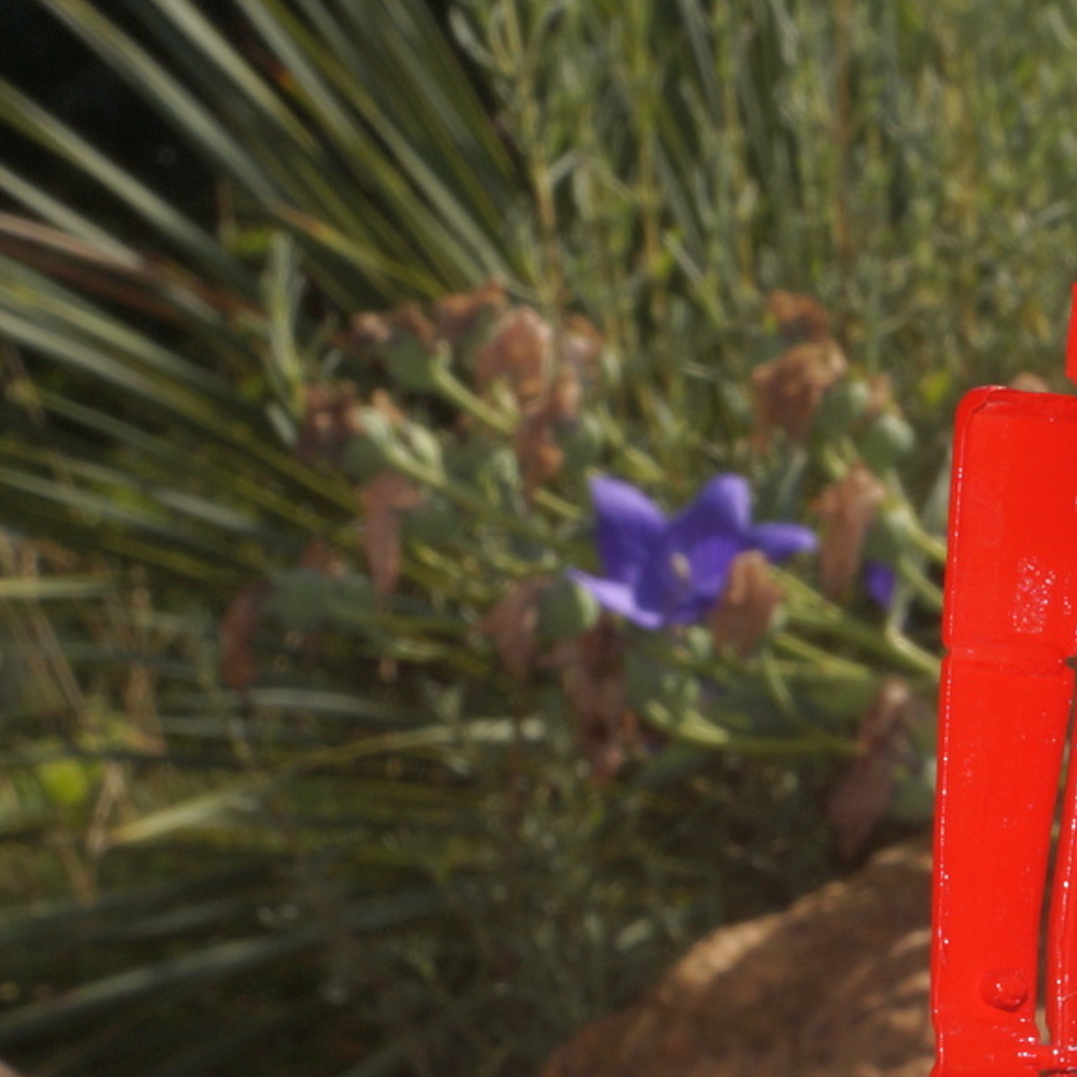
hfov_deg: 11.2
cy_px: 882
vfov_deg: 11.3
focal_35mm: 154
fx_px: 5437
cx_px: 1139
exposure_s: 1/60
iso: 125
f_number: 25
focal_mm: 35
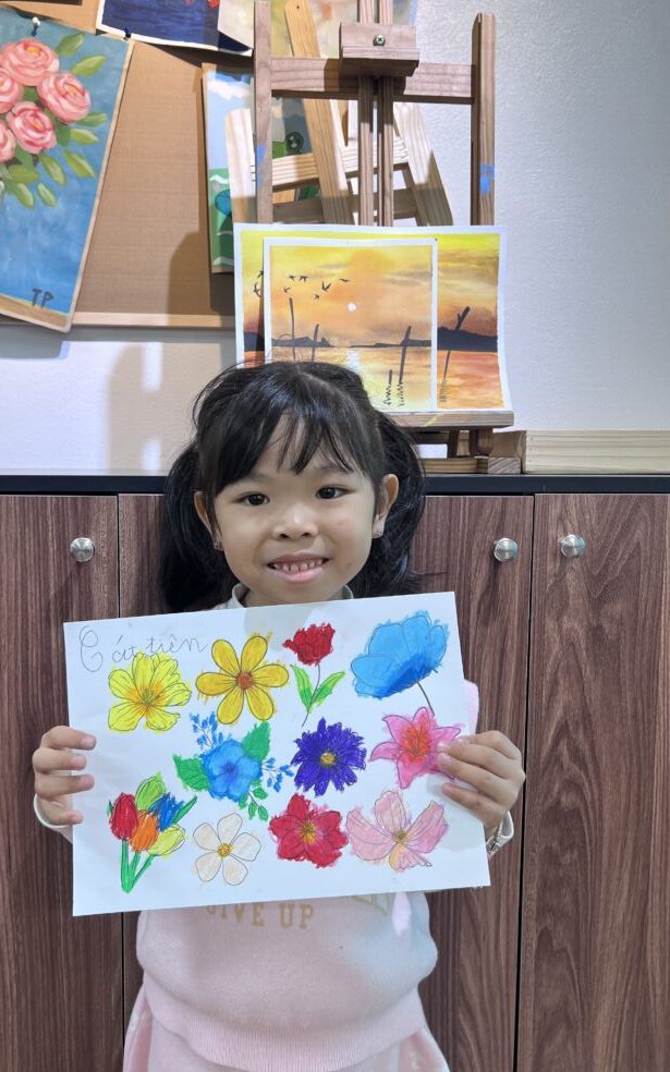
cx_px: 294
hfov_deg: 44.5
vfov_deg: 66.5
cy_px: 544
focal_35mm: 28
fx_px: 818
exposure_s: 1/100
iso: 64
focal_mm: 5.7
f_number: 1.5
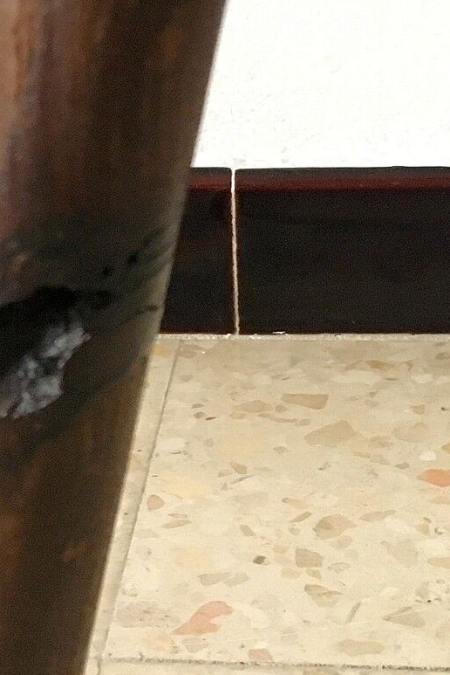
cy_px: 219
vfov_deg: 25.8
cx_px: 154
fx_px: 1461
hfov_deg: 17.5
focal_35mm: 78
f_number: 2.2
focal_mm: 4.15
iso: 250
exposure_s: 1/17
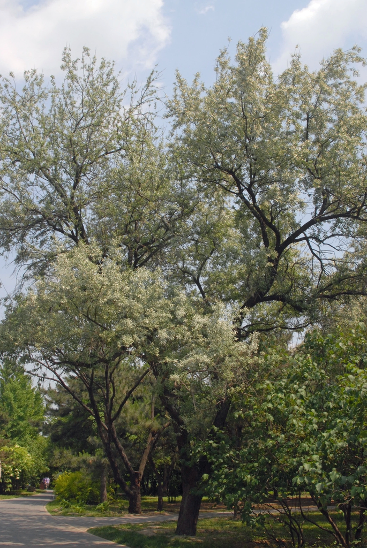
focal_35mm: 42
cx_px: 184
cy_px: 274
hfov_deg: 32.0
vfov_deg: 46.4
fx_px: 641
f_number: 10
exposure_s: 1/350
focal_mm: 28
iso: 400
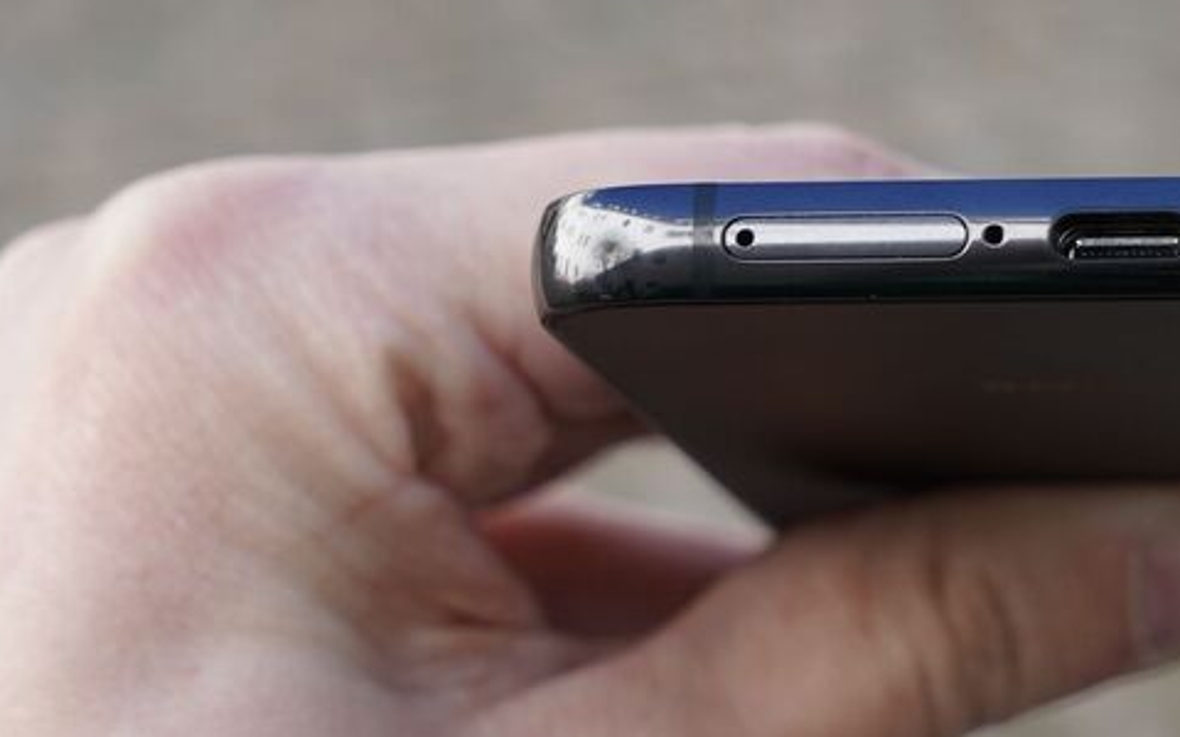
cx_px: 1079
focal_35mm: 104
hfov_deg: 19.6
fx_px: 3345
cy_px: 314
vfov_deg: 12.6
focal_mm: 51
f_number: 8
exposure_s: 1/125
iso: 400
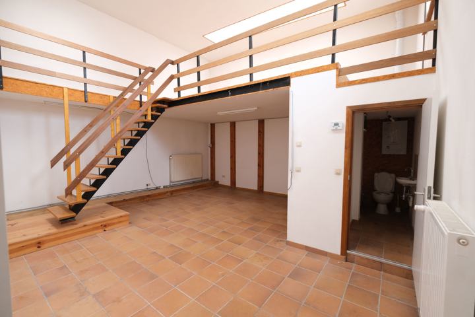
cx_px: 238
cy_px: 158
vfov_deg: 77.3
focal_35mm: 15
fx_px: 198
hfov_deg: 100.4
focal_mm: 10
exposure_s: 1/60
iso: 1250
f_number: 4
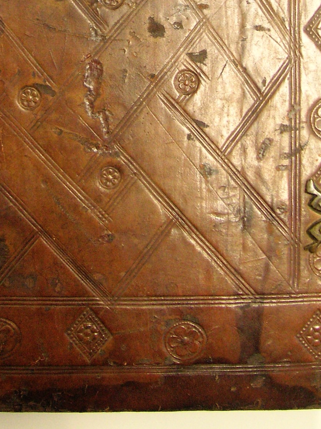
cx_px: 117
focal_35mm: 84
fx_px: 1039
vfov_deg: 22.0
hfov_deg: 17.5
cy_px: -47
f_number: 2.8
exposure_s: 1/30
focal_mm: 6.1
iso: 100
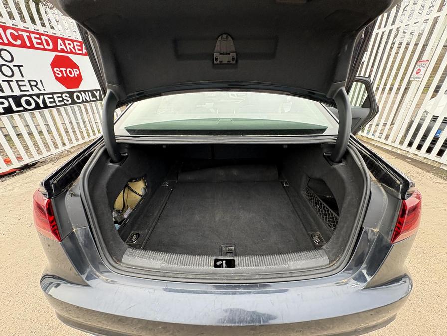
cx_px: 224
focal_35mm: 14
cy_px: 168
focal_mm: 2.22
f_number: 2.2
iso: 125
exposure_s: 1/124
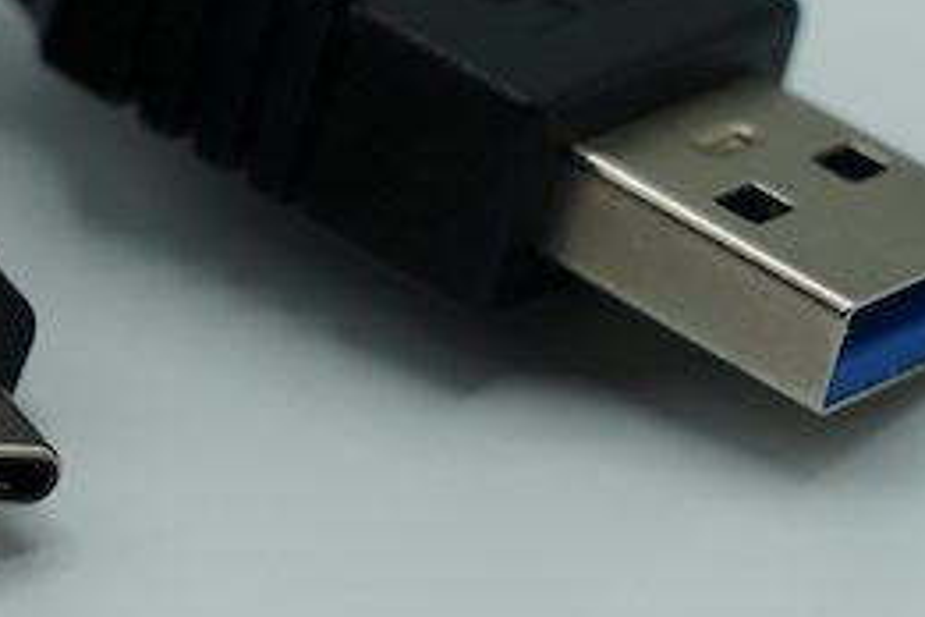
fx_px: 9763
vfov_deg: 3.6
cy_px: 191
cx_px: 232
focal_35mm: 380
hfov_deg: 5.4
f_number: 8
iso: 320
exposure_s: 1/500
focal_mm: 105
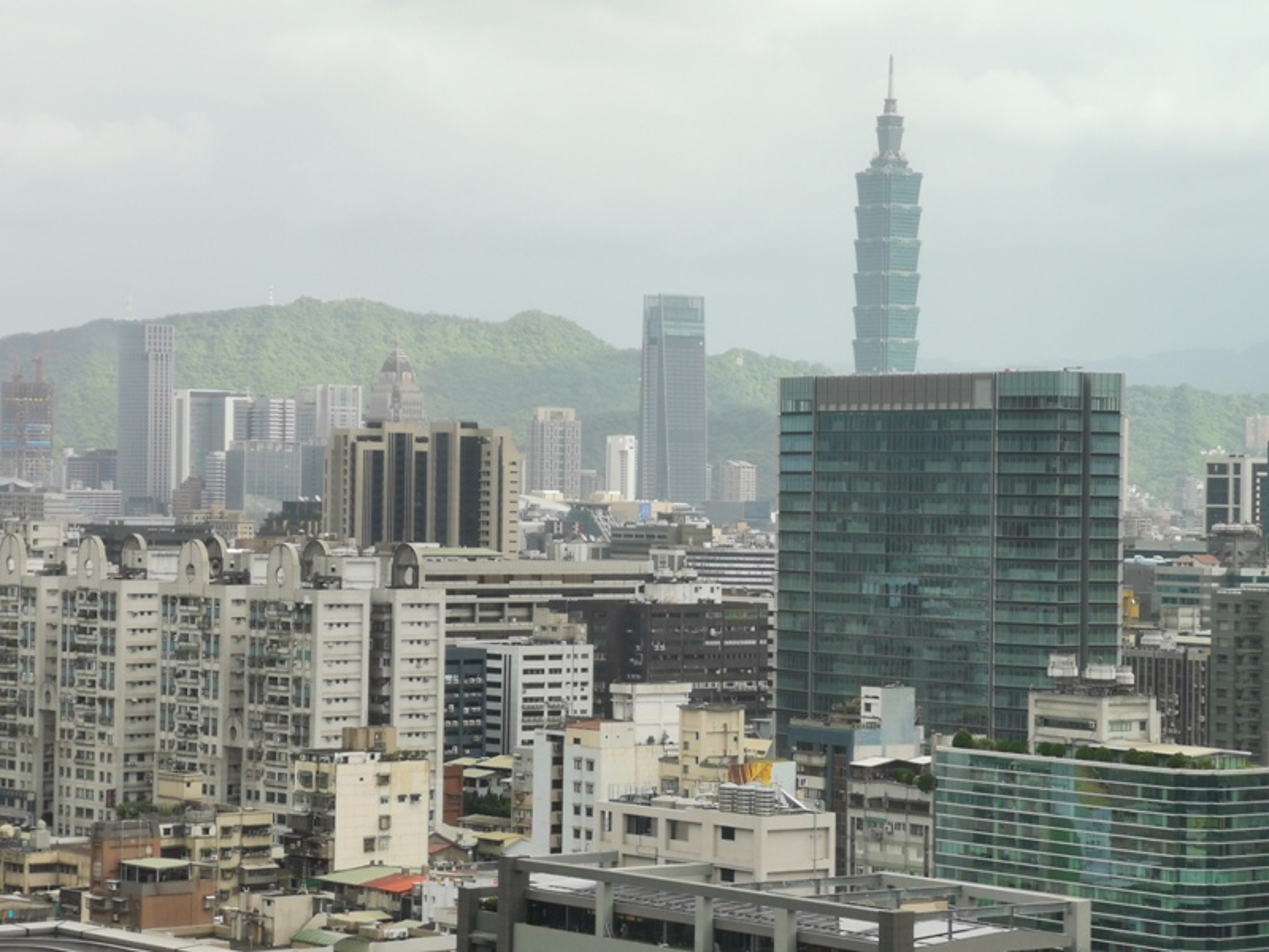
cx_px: 634
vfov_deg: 14.4
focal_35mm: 103
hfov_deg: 19.1
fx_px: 3776
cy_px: 476
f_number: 2.4
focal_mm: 7.48
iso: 50
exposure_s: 1/213
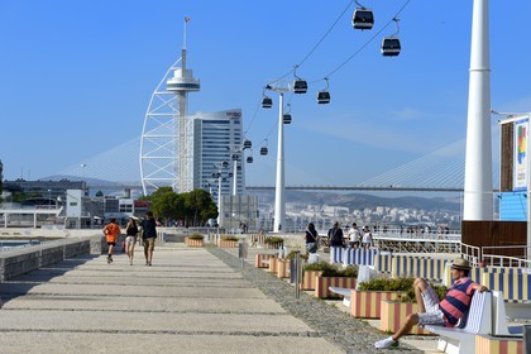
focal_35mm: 125
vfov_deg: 11.0
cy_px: 177
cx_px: 266
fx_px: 1844
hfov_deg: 16.4
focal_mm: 125
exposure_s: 1/250
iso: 100
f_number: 11
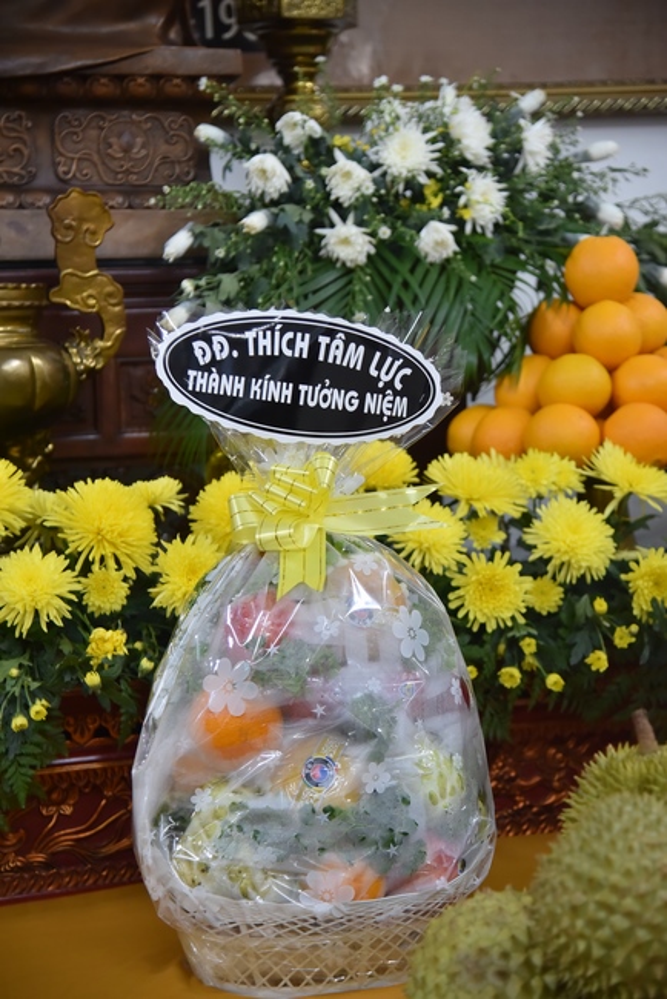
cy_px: 500
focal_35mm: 75
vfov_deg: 27.0
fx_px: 2082
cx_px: 334
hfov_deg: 18.2
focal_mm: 75
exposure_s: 1/60
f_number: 4
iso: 1600
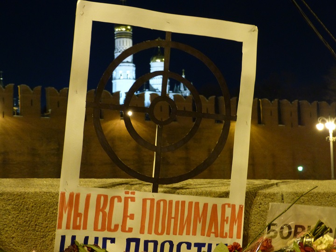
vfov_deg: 19.6
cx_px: 168
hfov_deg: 26.0
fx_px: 728
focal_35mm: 75
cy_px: 126
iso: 400
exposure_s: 1/8
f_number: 3.3
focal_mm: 13.5
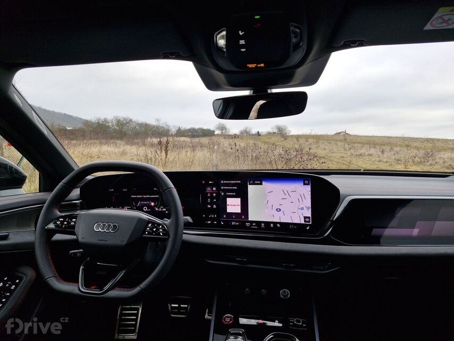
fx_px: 302
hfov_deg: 73.9
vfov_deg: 58.9
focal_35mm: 23
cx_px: 227
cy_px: 170
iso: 50
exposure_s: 1/215
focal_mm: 5.54
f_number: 1.8
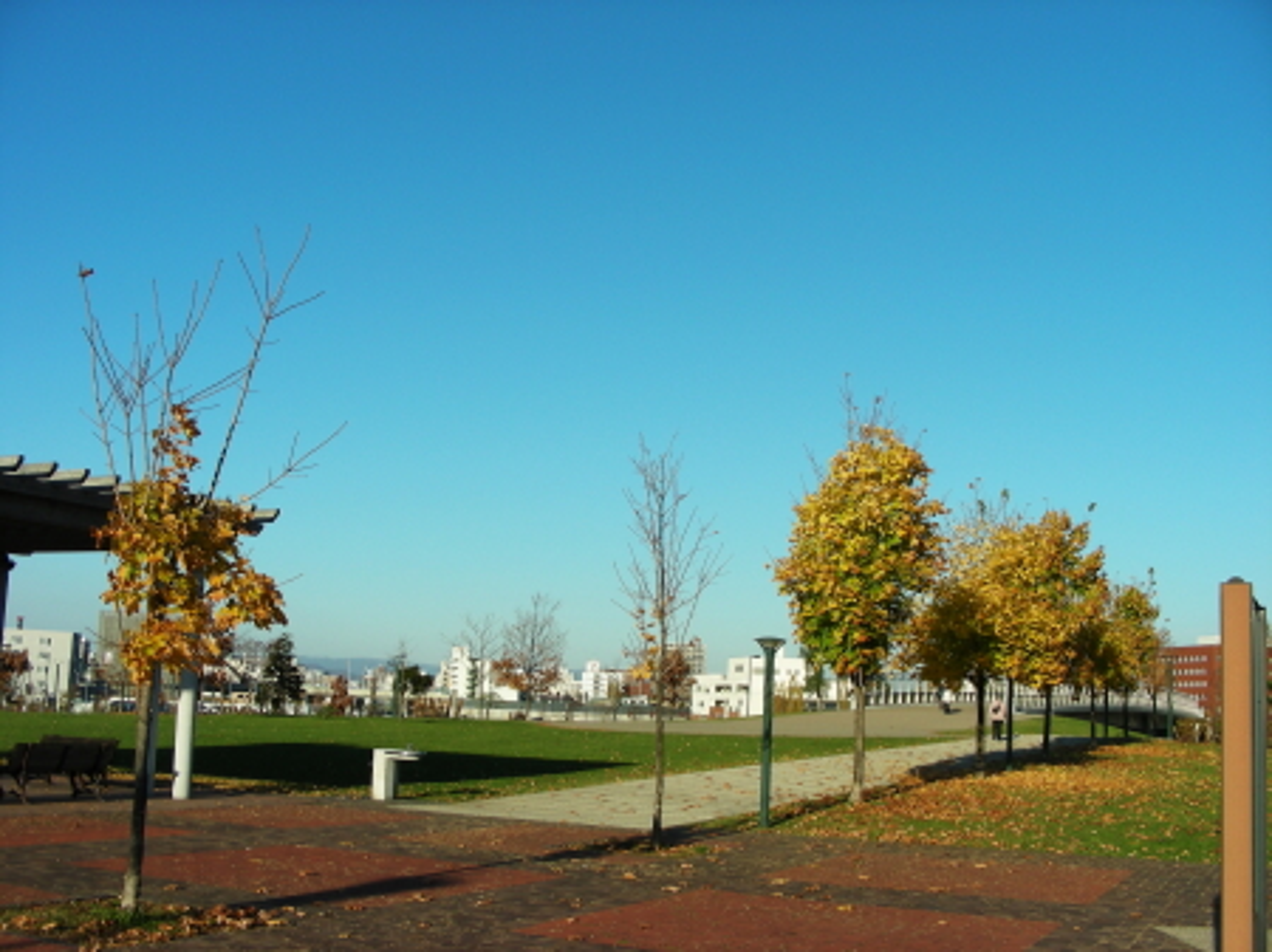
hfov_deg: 49.0
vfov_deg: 37.7
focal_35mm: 38
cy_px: 476
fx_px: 1396
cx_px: 636
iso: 50
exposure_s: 1/328
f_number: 4
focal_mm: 6.3
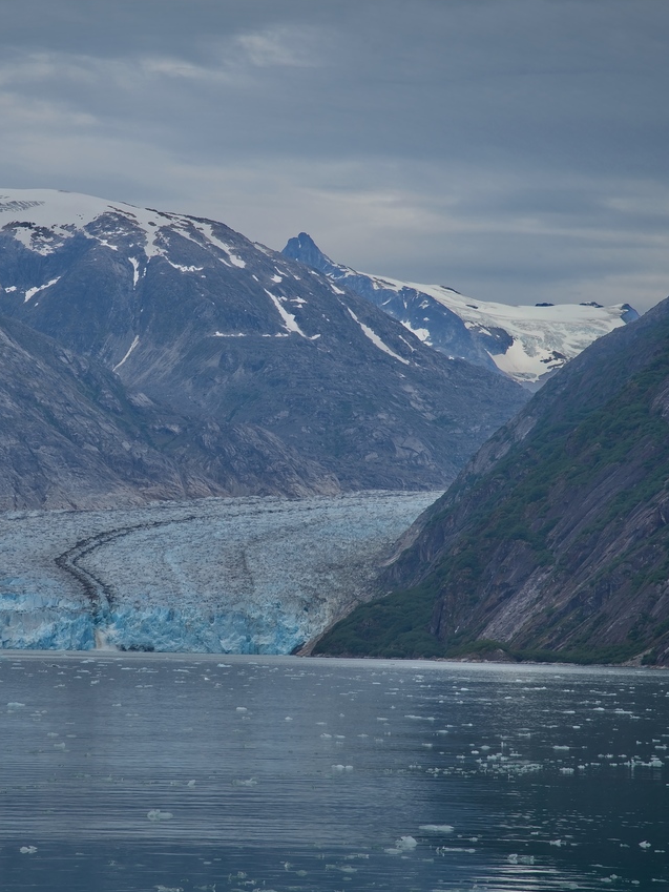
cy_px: 445
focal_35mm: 174
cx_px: 184
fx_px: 4483
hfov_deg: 8.5
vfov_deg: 11.4
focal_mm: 120
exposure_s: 1/250
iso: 100
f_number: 8
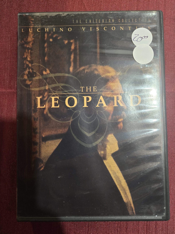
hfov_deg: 58.9
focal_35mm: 23
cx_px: 88
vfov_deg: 73.9
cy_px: 117
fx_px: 155
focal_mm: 5.4
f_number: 1.8
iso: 800
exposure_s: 1/60
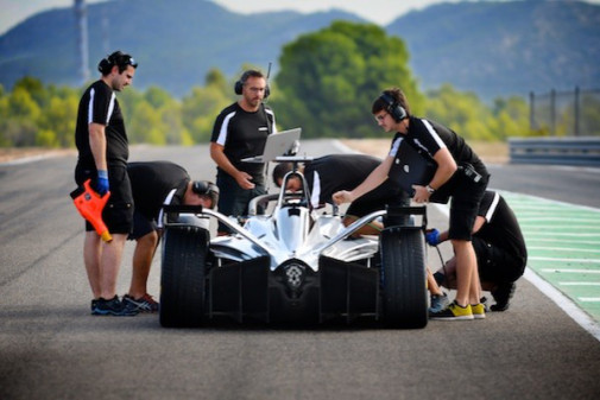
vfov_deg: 4.6
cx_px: 300
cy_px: 200
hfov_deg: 6.9
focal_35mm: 300
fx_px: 5001
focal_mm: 200
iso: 160
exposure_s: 1/800
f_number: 2.8
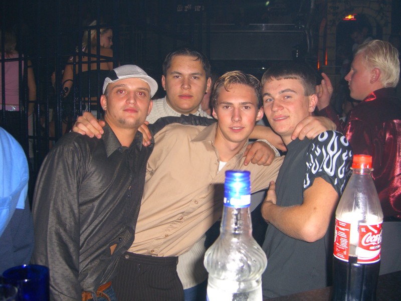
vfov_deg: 37.7
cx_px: 200
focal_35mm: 38
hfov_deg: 49.0
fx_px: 440
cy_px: 150
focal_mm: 7.9
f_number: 2.8
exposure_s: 1/60
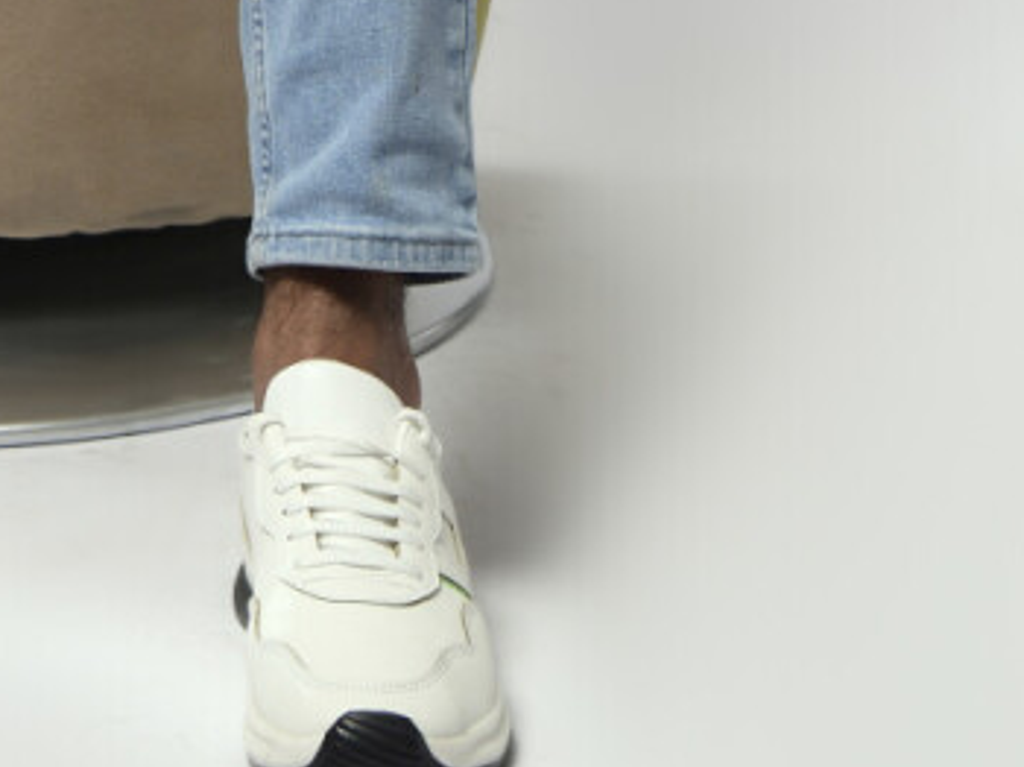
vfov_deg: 10.4
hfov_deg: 14.6
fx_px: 3902
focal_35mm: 132
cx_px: -108
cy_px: -700
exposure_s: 1/125
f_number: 5.6
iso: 400
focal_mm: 40
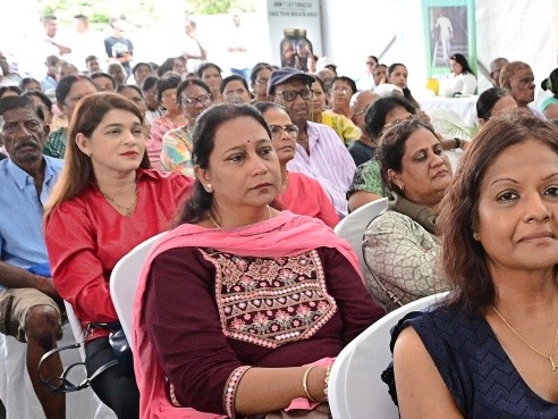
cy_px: 254
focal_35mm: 54
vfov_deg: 27.0
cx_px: 572
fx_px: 870
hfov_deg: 32.4
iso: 1600
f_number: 6.3
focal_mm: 18
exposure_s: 1/200
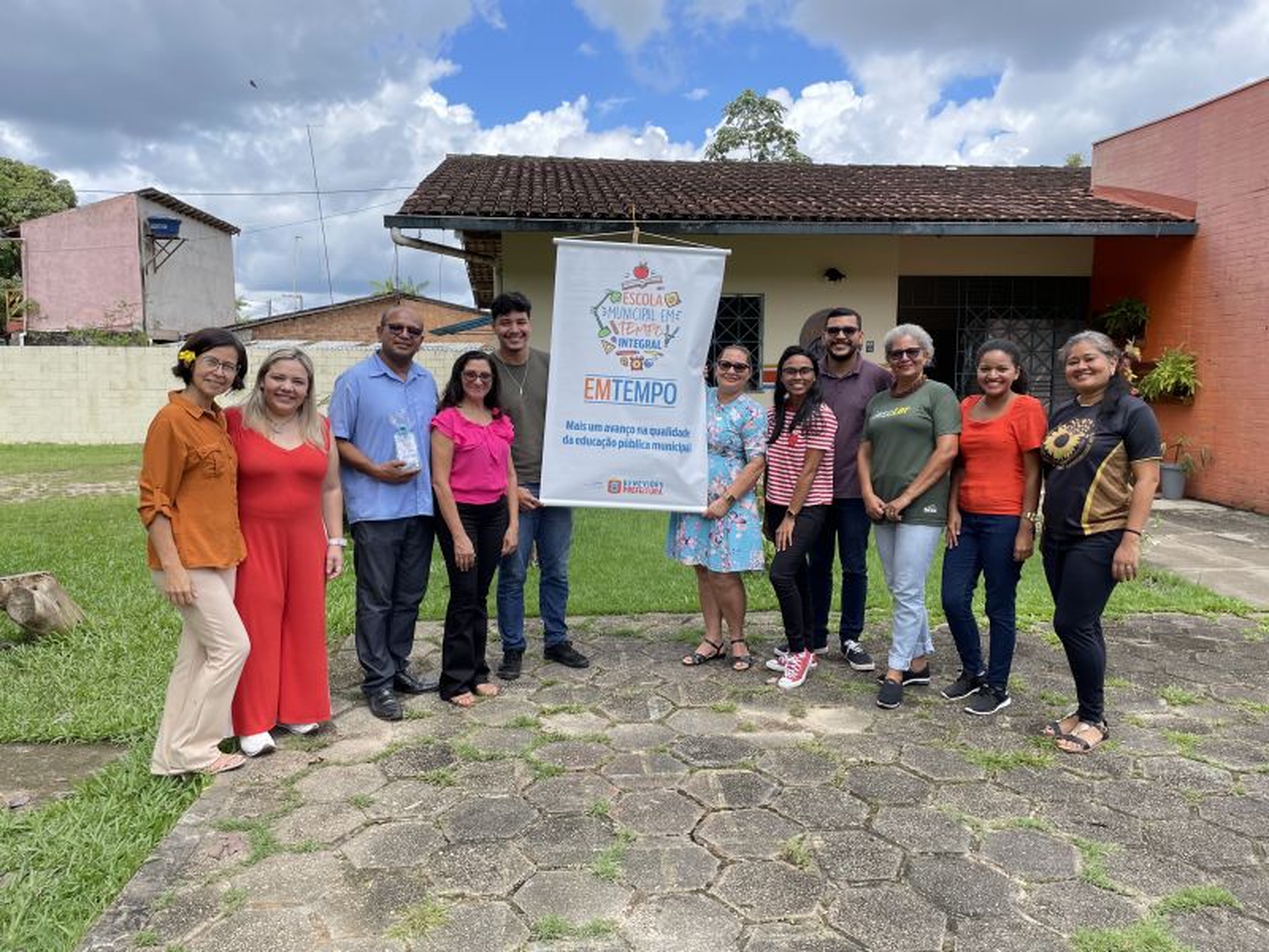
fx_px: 953
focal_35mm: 26
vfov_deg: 53.1
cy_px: 476
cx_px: 634
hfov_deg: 67.3
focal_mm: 4.2
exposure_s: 1/1261
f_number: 1.6
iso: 32
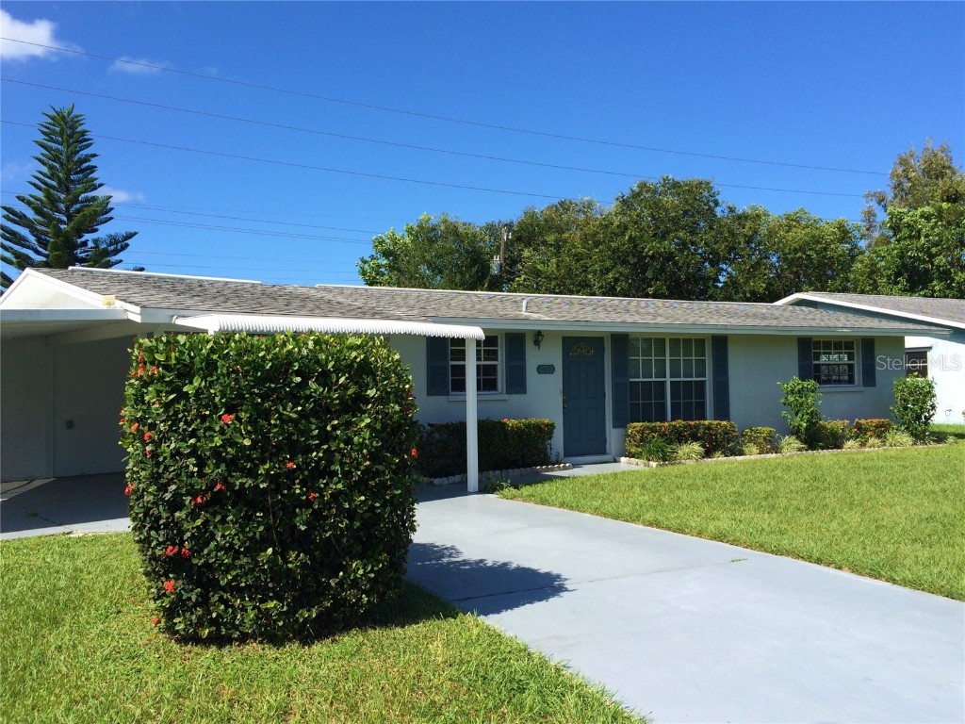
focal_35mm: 29
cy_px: 362
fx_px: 808
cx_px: 482
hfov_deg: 61.7
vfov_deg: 48.2
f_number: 2.2
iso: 32
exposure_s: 1/1786
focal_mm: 4.15
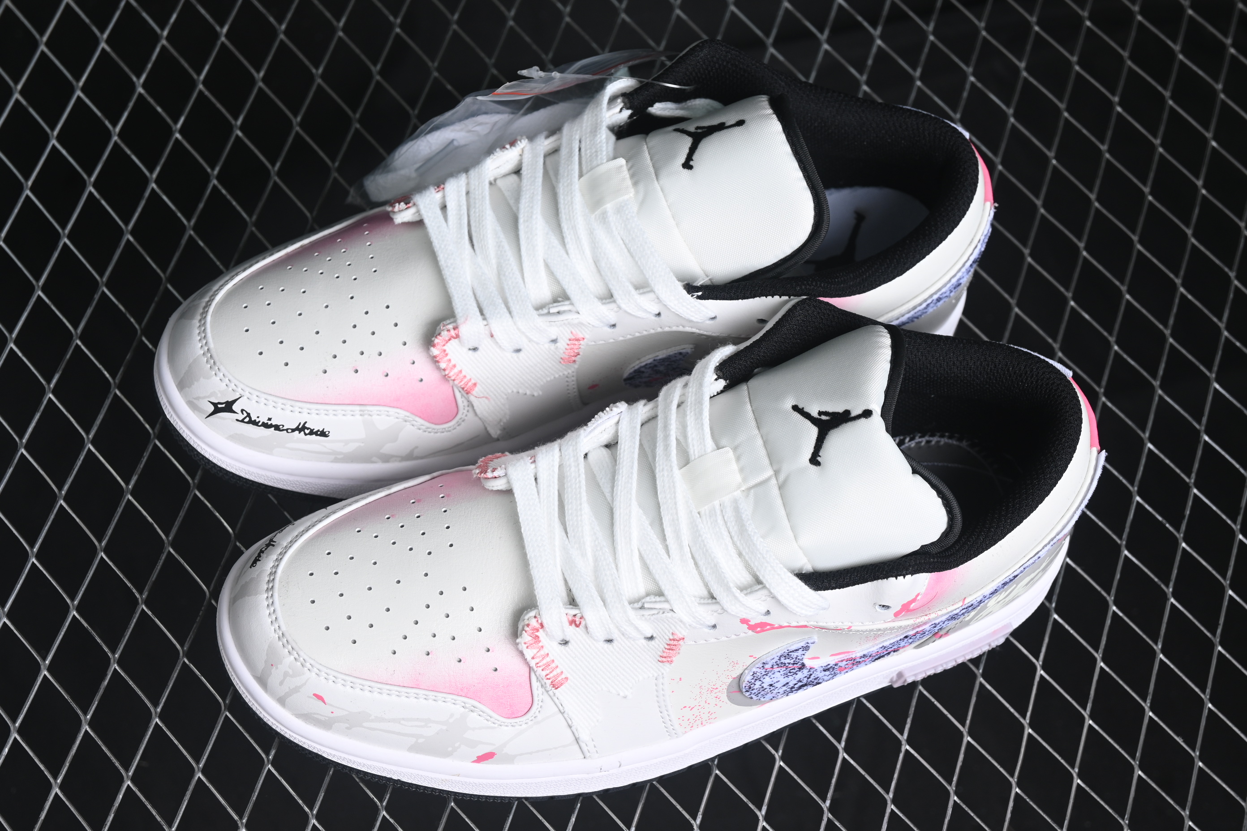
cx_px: 624
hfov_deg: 27.0
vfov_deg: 18.2
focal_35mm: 75
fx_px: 2598
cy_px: 416
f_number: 7.1
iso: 160
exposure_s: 1/60
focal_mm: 50
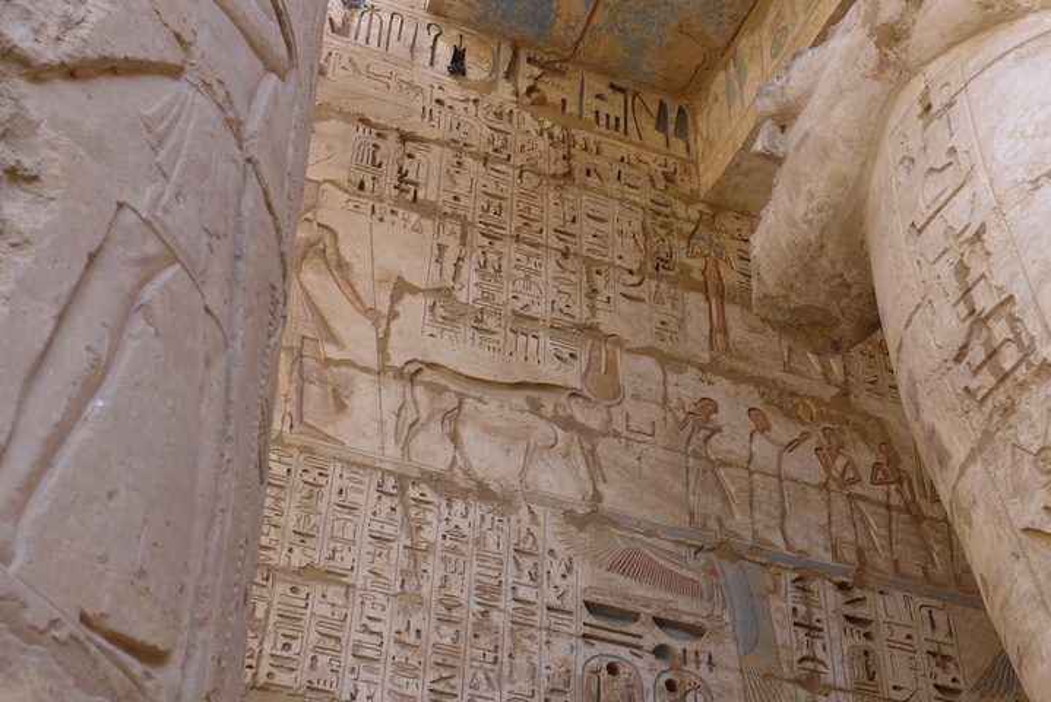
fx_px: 1373
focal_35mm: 47
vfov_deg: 28.7
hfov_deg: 41.9
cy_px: 351
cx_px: 526
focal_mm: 9.2
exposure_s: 1/250
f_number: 2.8
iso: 80
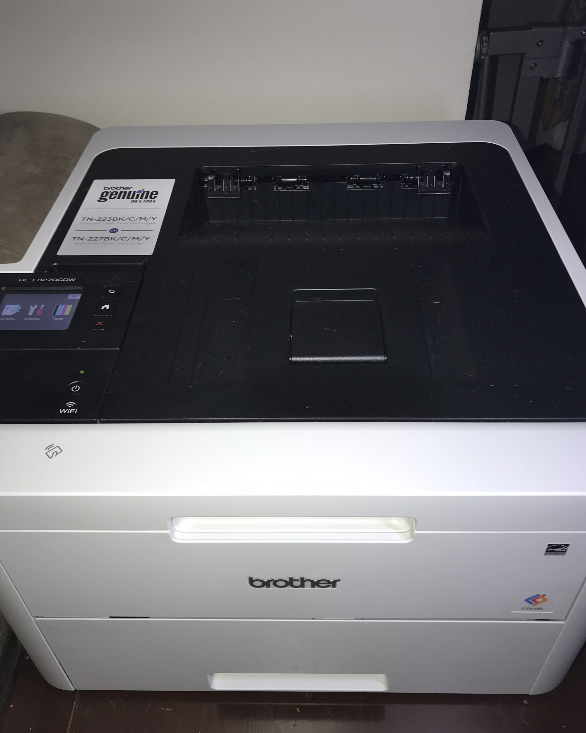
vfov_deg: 58.8
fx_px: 650
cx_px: 296
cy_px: 361
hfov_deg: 48.5
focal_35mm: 30
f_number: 1.8
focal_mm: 3.99
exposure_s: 1/42
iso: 20
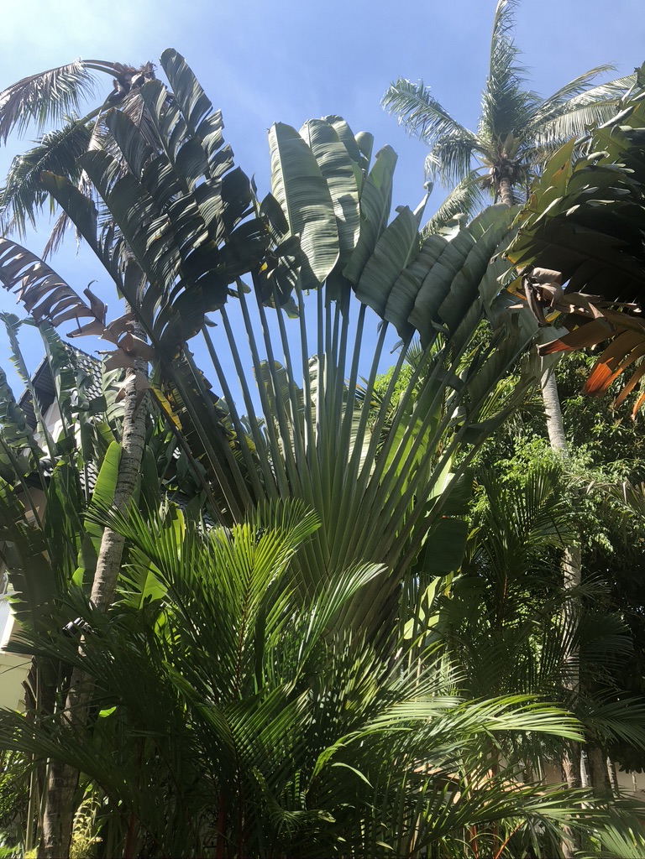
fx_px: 696
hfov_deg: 49.7
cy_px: 430
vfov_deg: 63.4
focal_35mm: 28
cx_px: 322
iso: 20
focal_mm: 3.99
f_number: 1.8
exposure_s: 1/592
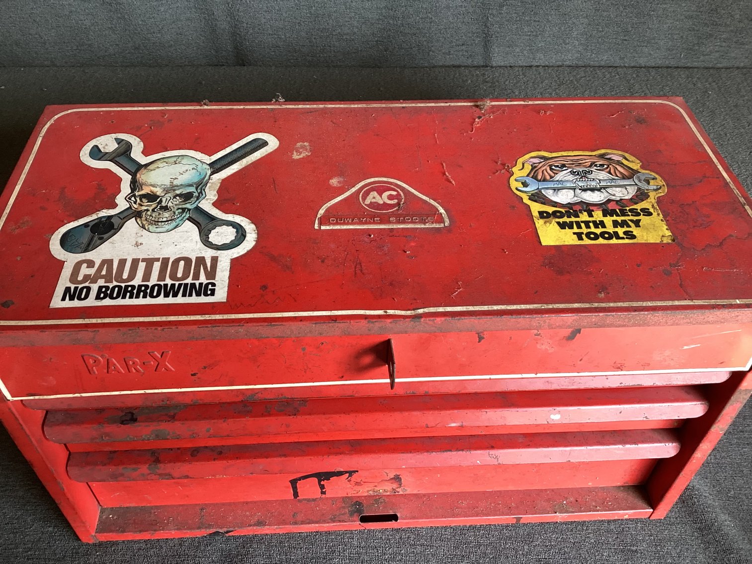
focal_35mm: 31
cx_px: 376
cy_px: 282
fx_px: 673
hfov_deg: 58.3
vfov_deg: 45.4
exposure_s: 1/50
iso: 100
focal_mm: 3.3
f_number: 2.4
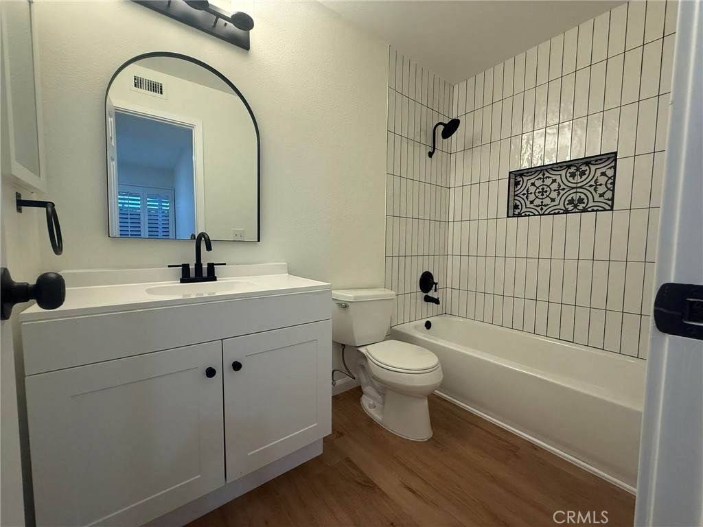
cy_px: 264
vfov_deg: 85.7
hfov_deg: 102.1
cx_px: 352
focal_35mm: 14
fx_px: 284
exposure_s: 1/120
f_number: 2.2
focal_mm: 2.22
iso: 200
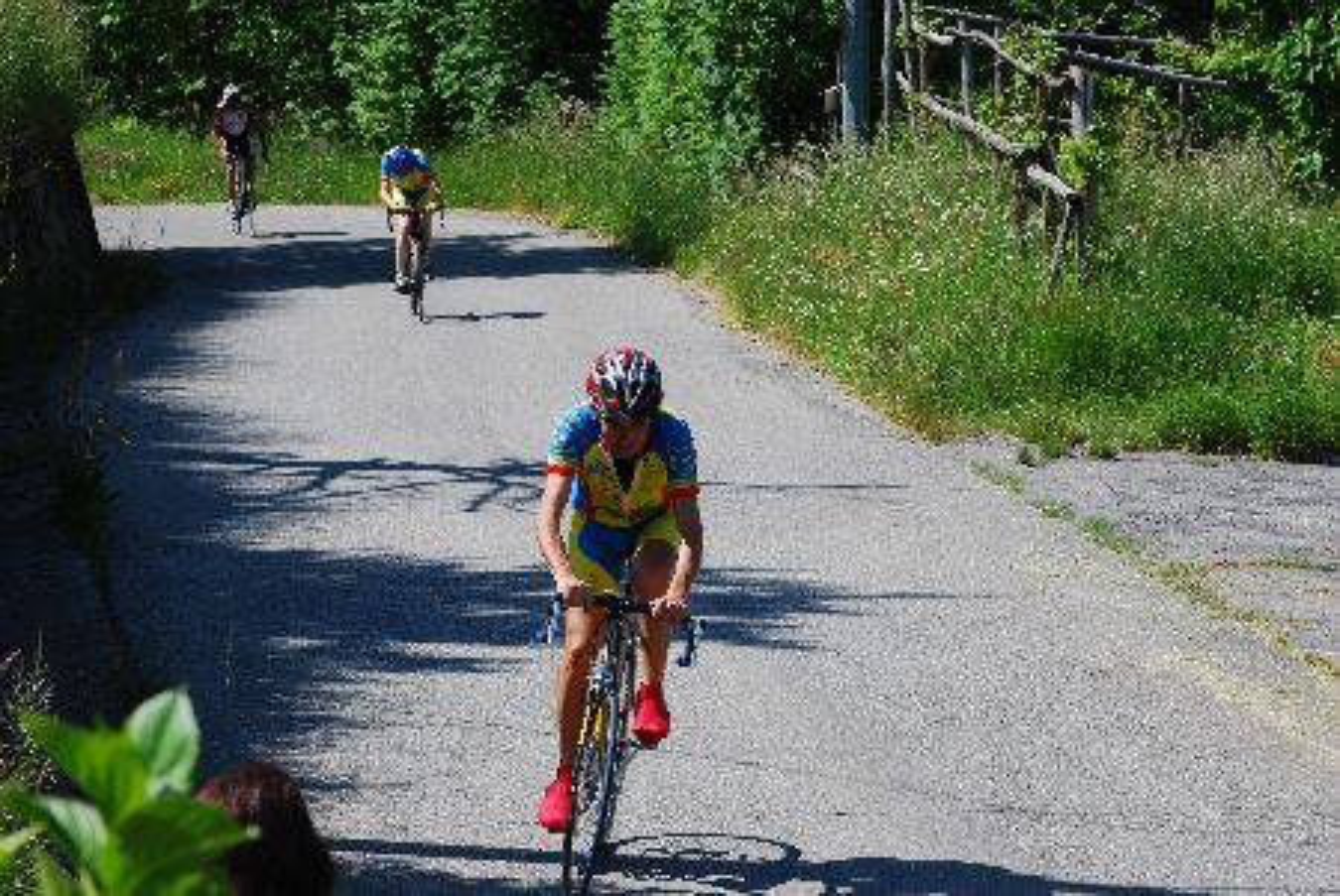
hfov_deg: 15.9
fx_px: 4806
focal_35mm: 129
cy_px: 448
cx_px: 670
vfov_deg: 10.7
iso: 100
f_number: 10
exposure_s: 1/125
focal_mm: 86
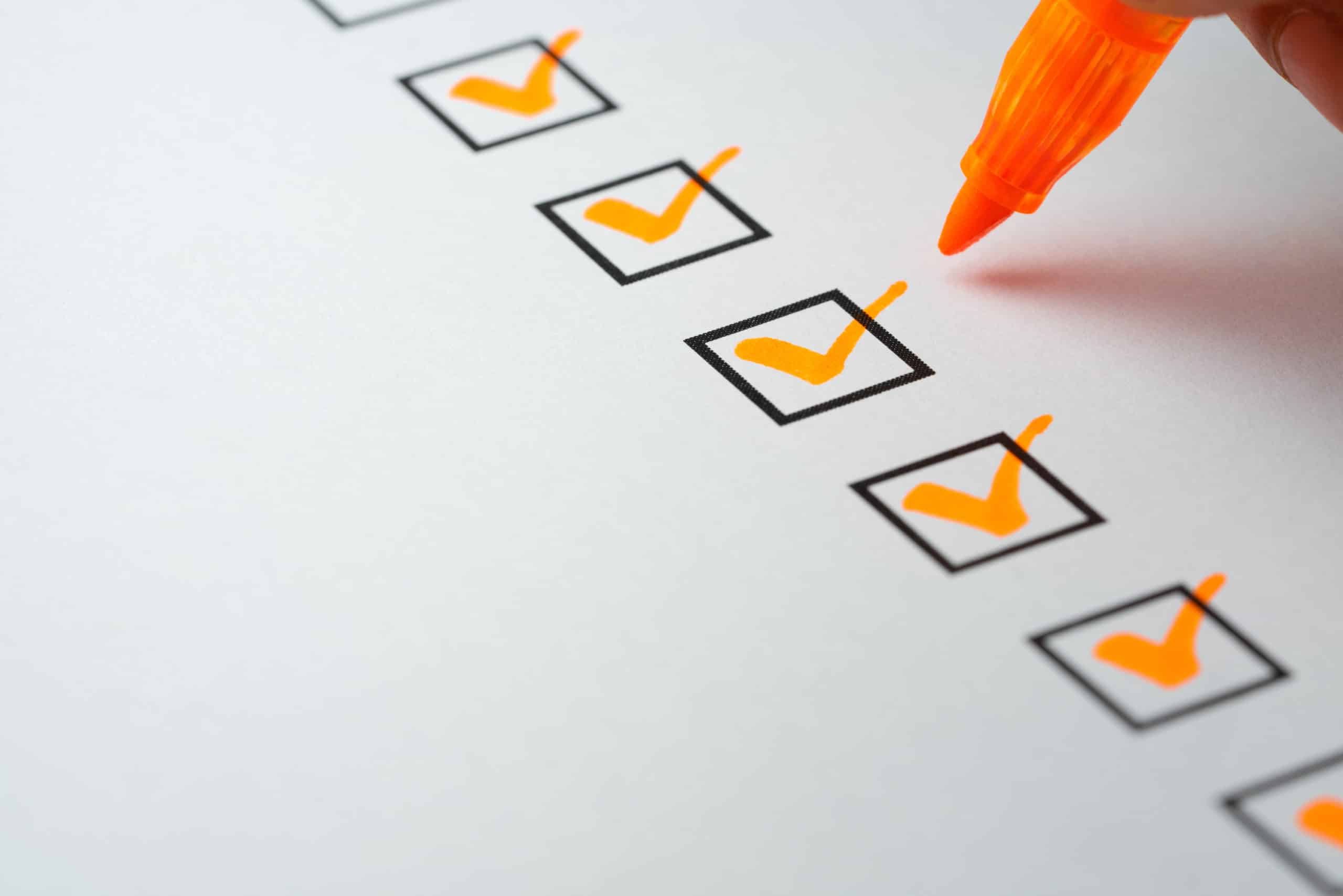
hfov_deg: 22.6
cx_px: 672
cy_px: 448
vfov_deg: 15.2
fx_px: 3357
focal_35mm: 90
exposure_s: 1/20
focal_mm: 90
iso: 100
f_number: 9
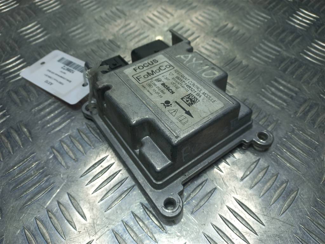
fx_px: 235
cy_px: 122
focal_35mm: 25
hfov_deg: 69.4
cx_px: 162
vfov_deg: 54.9
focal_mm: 4.6
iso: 25
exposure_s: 1/101
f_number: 1.8
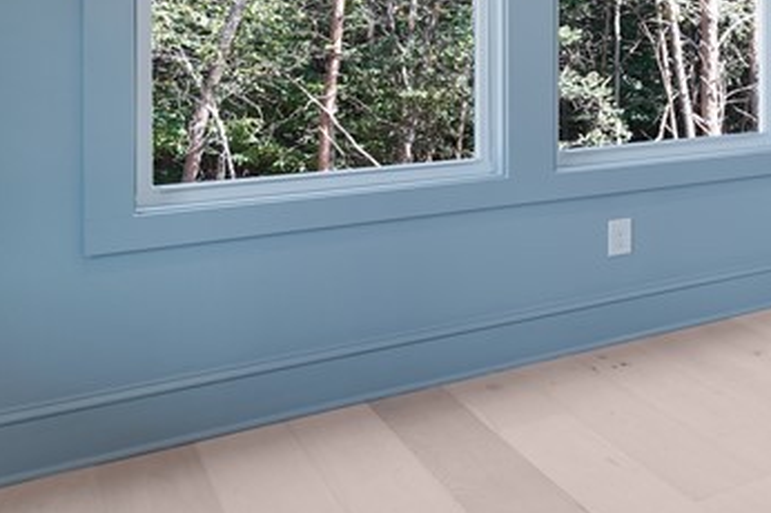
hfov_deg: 31.0
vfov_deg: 27.9
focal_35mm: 46
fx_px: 982
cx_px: 1054
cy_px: 27
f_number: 5
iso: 1000
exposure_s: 1/30
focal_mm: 14.6
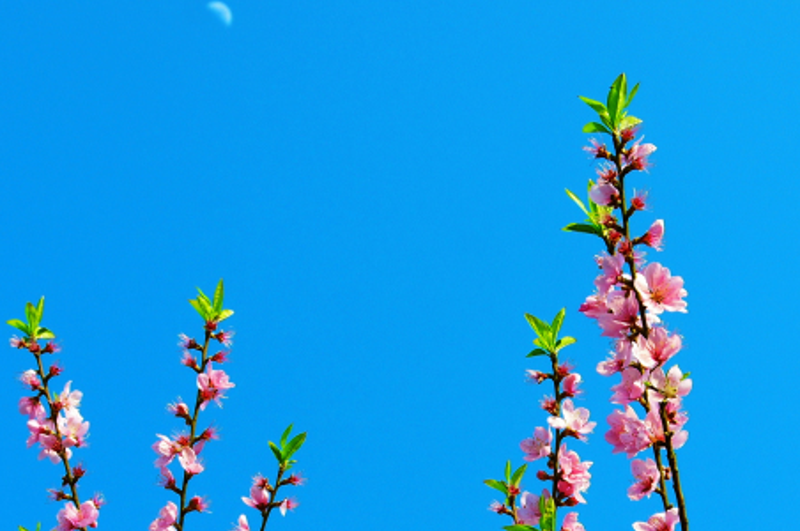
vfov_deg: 10.0
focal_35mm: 136
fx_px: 3018
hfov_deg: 15.1
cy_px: 530
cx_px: 526
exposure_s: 1/100
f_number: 9
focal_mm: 40
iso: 200
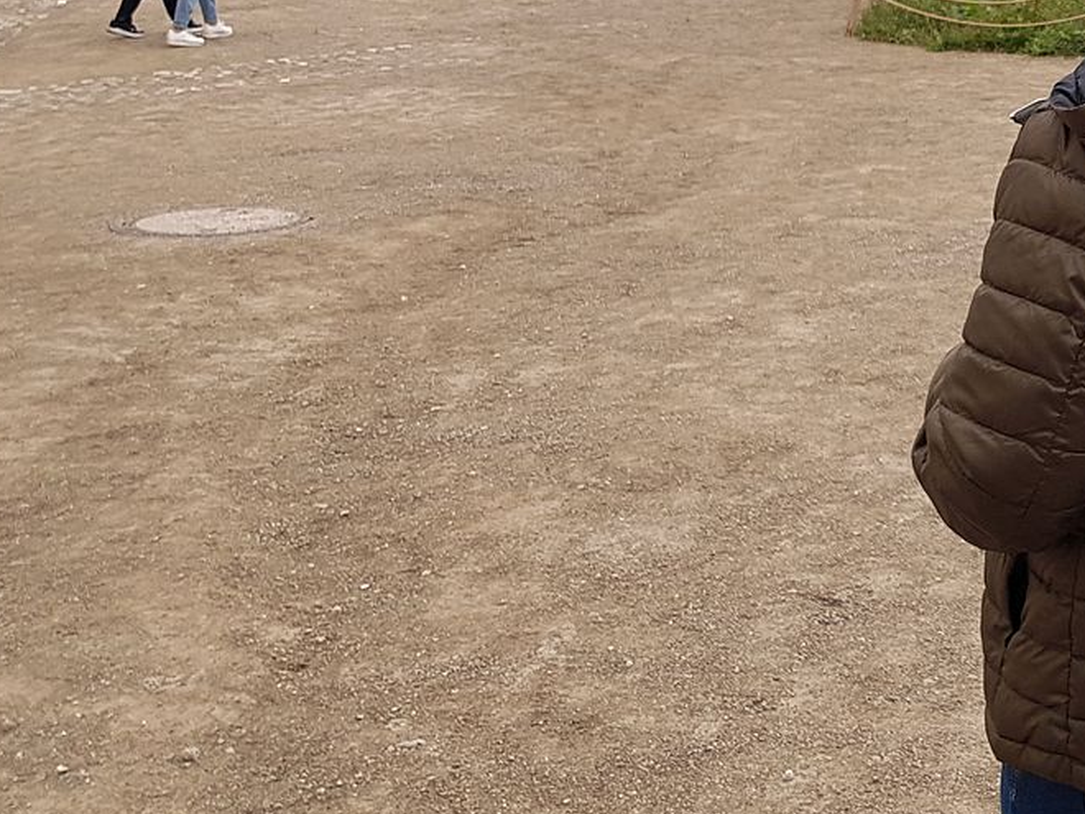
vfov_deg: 22.8
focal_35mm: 63
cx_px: 1294
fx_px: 1975
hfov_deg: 27.2
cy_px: 112
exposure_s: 1/1092
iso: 50
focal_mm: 4.2
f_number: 1.7
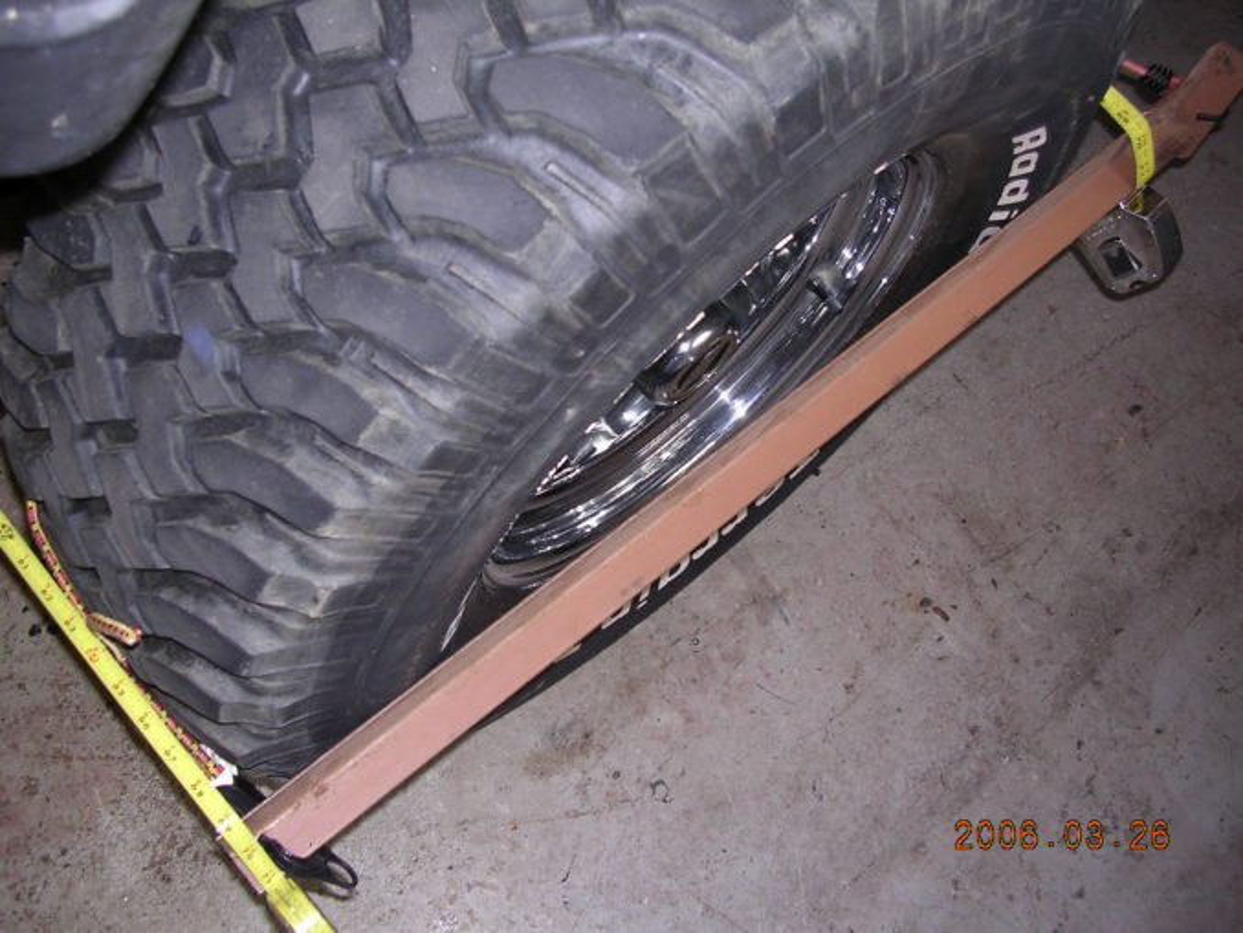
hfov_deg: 49.0
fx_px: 1365
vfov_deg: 37.7
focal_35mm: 38
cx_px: 622
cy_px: 466
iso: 100
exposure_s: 1/60.1
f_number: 2.8
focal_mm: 5.8
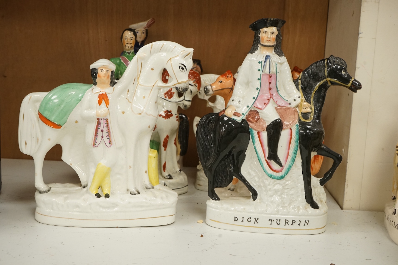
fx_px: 486
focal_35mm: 44
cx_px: 199
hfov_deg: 44.5
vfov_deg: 30.5
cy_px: 132
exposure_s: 1/100
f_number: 9
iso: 2500
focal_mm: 44
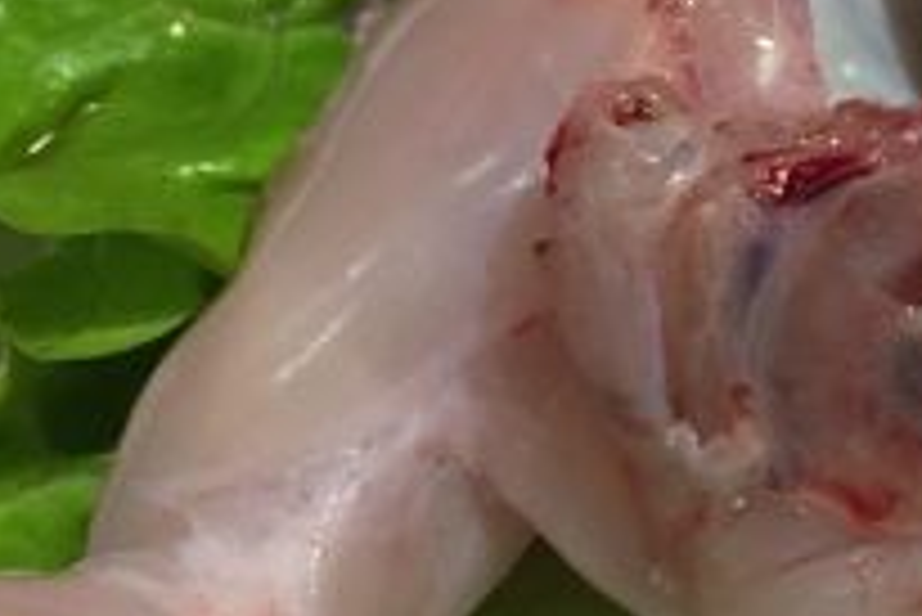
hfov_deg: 18.9
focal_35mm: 103
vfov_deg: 13.1
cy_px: -61
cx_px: 1052
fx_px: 2640
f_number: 2.2
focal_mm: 4.15
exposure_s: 1/33
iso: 160
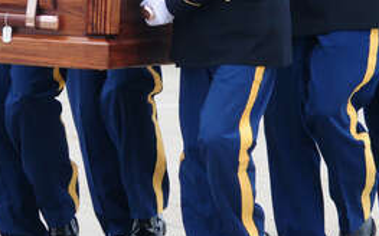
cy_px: -67
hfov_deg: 3.8
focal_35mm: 557
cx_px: 197
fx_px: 5750
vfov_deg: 2.4
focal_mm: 120
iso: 400
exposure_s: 1/1000
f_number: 6.3
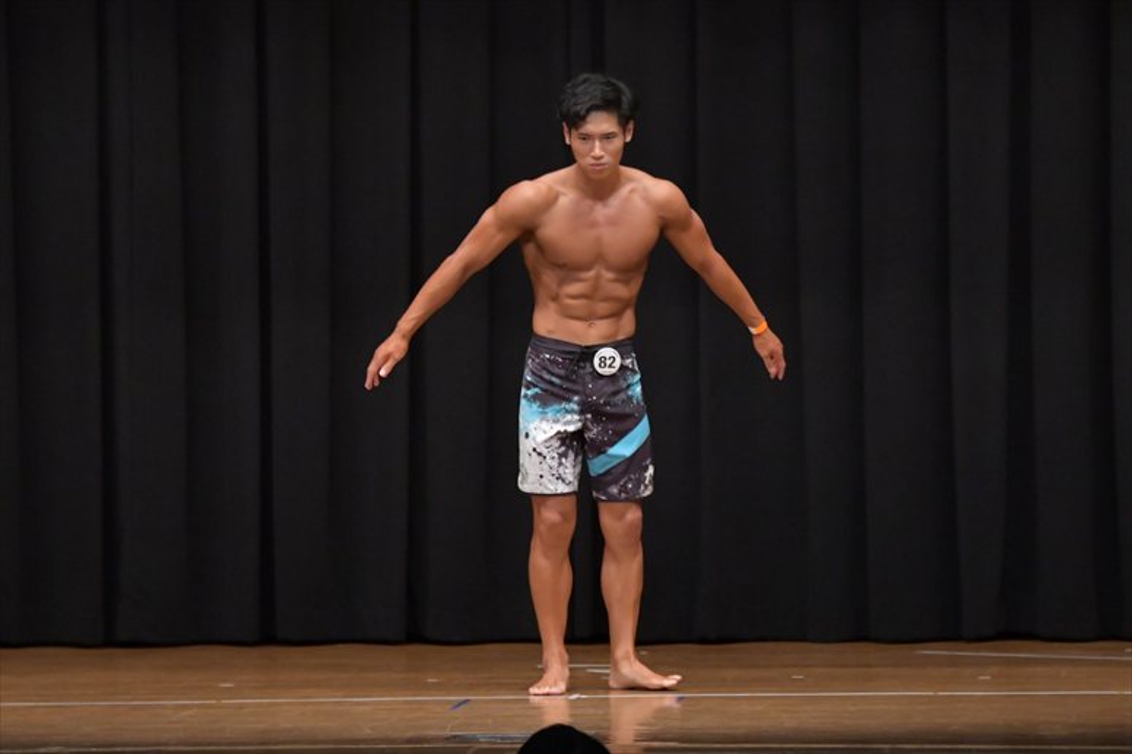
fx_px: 7072
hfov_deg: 9.2
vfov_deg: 6.1
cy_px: 377
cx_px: 566
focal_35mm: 225
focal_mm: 150
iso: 6400
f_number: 5.6
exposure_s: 1/400
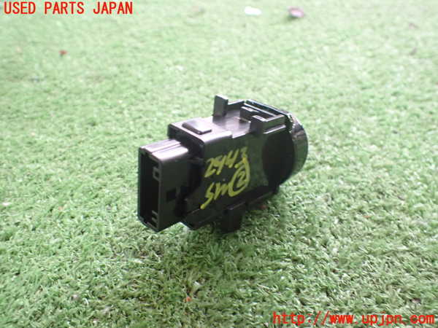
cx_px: 219
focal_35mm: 30
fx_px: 380
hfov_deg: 60.0
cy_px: 164
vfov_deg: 46.8
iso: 800
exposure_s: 1/40
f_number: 2.3
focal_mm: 5.4
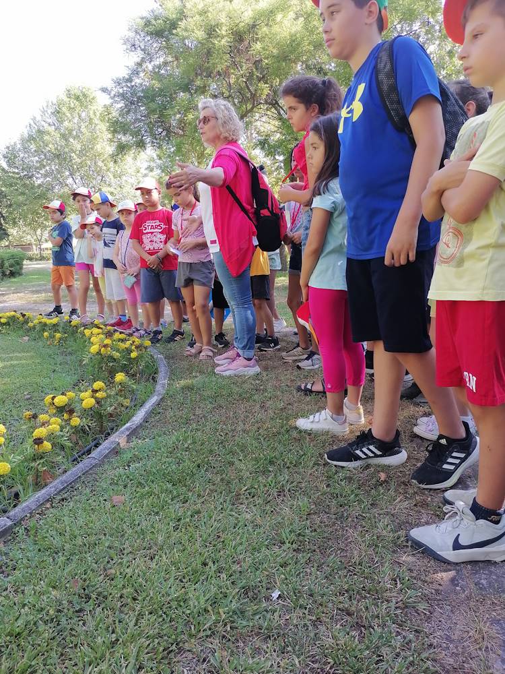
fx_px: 506
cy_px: 337
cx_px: 252
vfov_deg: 67.3
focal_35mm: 26
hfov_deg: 53.1
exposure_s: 1/142
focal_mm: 5.3
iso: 50
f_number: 1.8
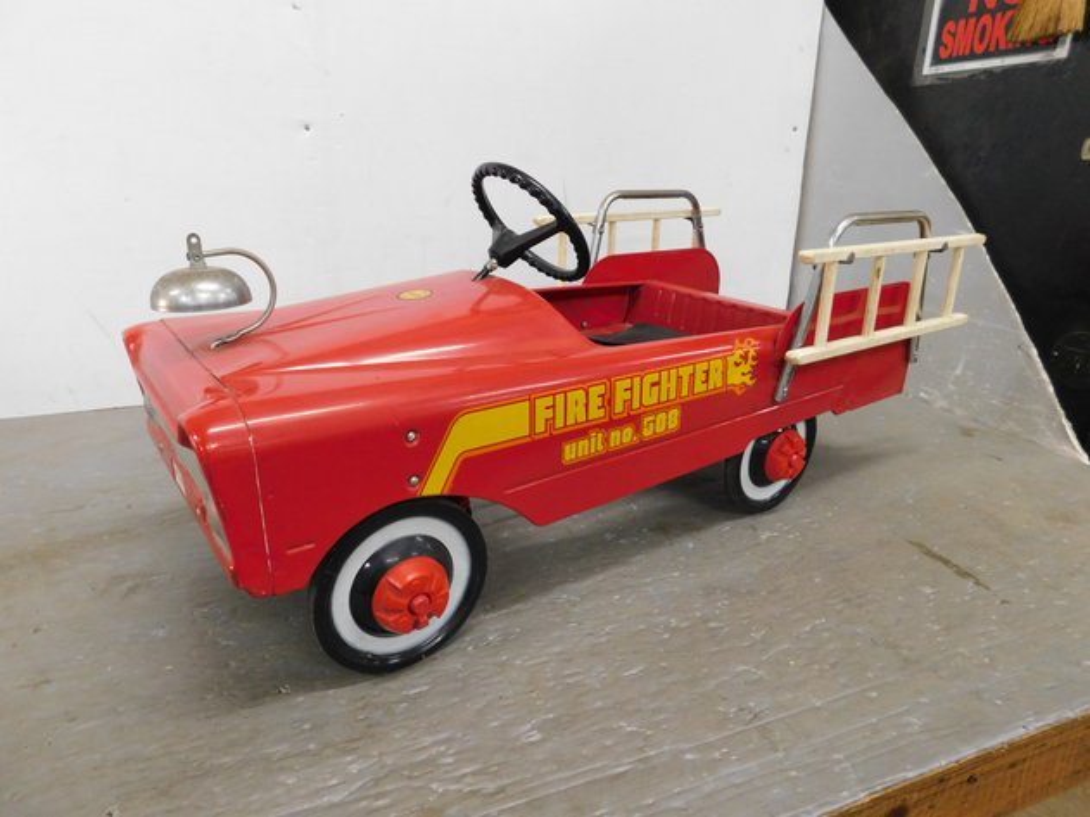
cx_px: 545
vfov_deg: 58.9
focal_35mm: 23
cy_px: 408
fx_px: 724
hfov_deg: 73.9
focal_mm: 4
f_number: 3
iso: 400
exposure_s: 1/25
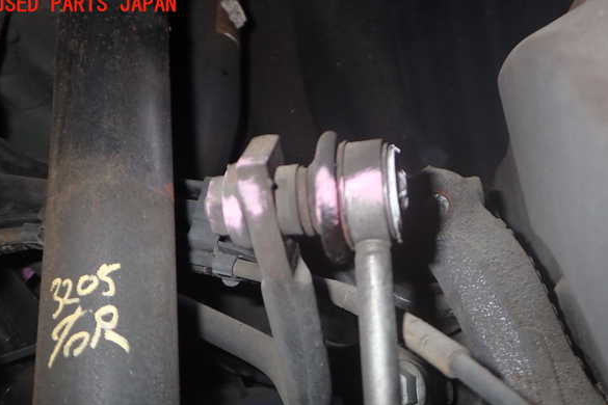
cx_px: 299
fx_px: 540
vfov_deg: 41.1
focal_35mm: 32
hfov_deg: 58.7
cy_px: 225
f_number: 6.3
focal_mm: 5.4
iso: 200
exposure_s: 1/30
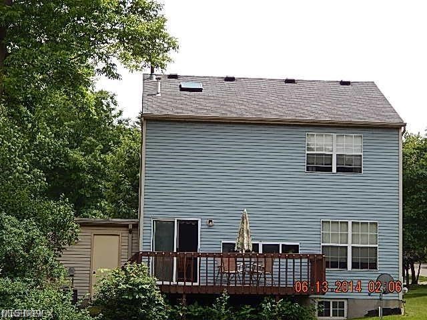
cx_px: 214
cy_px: 160
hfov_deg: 22.8
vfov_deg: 17.2
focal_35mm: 86
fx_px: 1061
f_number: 4.3
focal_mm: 15.3
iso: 125
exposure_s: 1/500
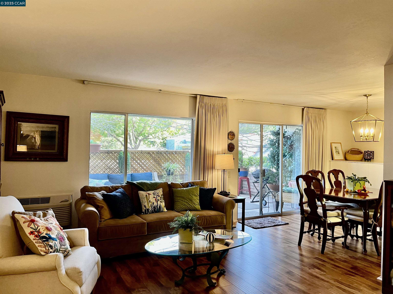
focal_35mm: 26
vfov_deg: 53.1
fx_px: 295
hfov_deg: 67.3
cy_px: 147
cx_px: 196
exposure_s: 1/60
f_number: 1.6
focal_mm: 5.1
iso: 100
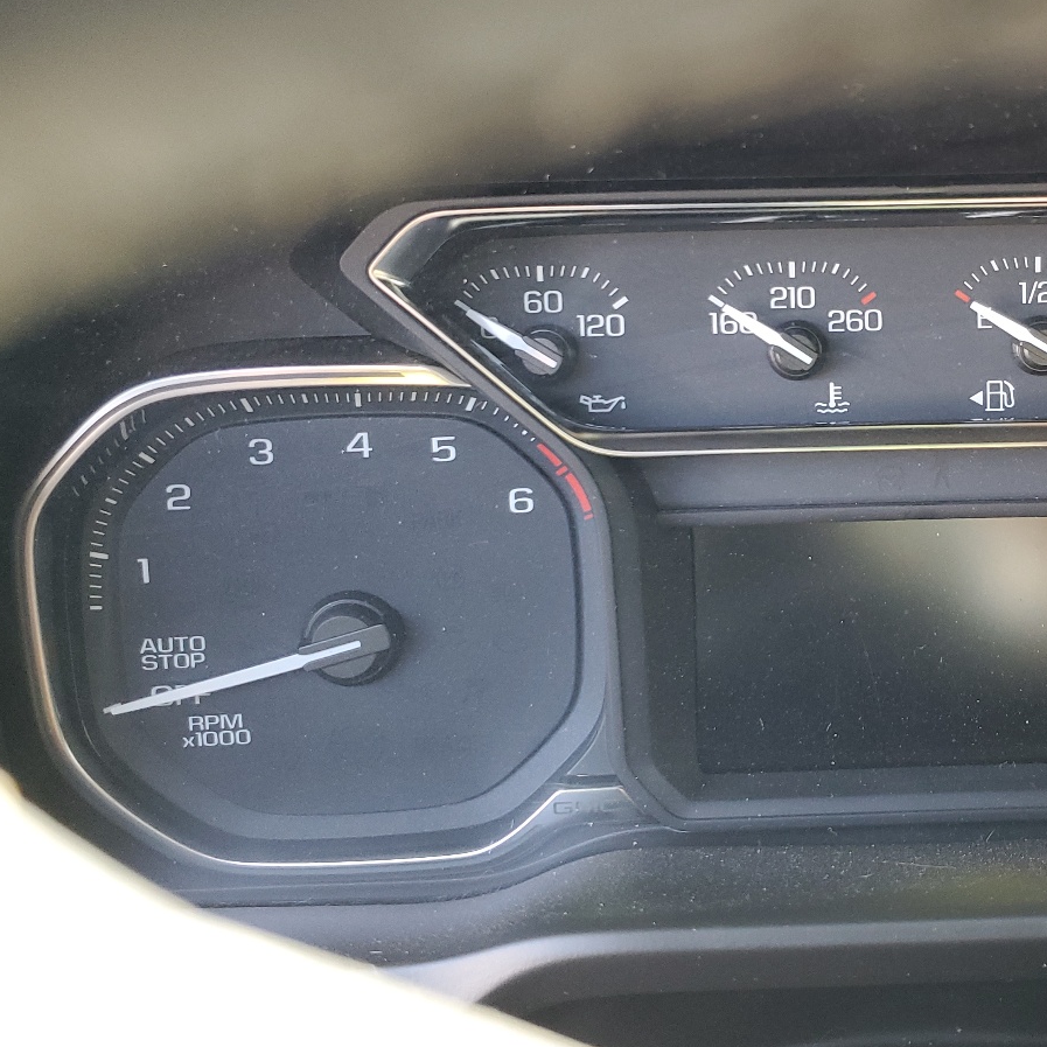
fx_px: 1403
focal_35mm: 41
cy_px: 461
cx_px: 901
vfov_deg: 40.9
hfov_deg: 38.6
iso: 106
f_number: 1.5
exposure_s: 1/60.2
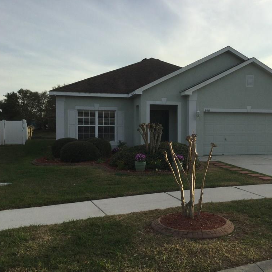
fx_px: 329
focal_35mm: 37
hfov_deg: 44.4
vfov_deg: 44.9
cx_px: 179
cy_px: 135
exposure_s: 1/708
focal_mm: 3.3
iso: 25
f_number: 2.4
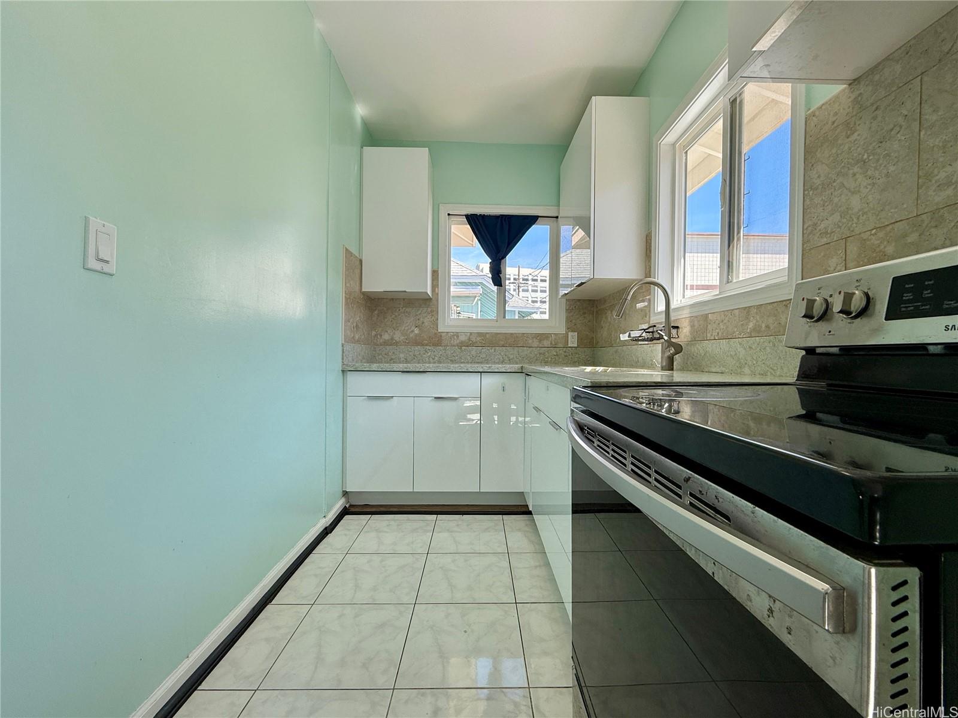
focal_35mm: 14
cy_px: 359
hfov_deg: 102.1
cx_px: 479
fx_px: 387
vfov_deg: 85.6
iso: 64
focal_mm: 2.22
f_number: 2.2
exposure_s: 1/222
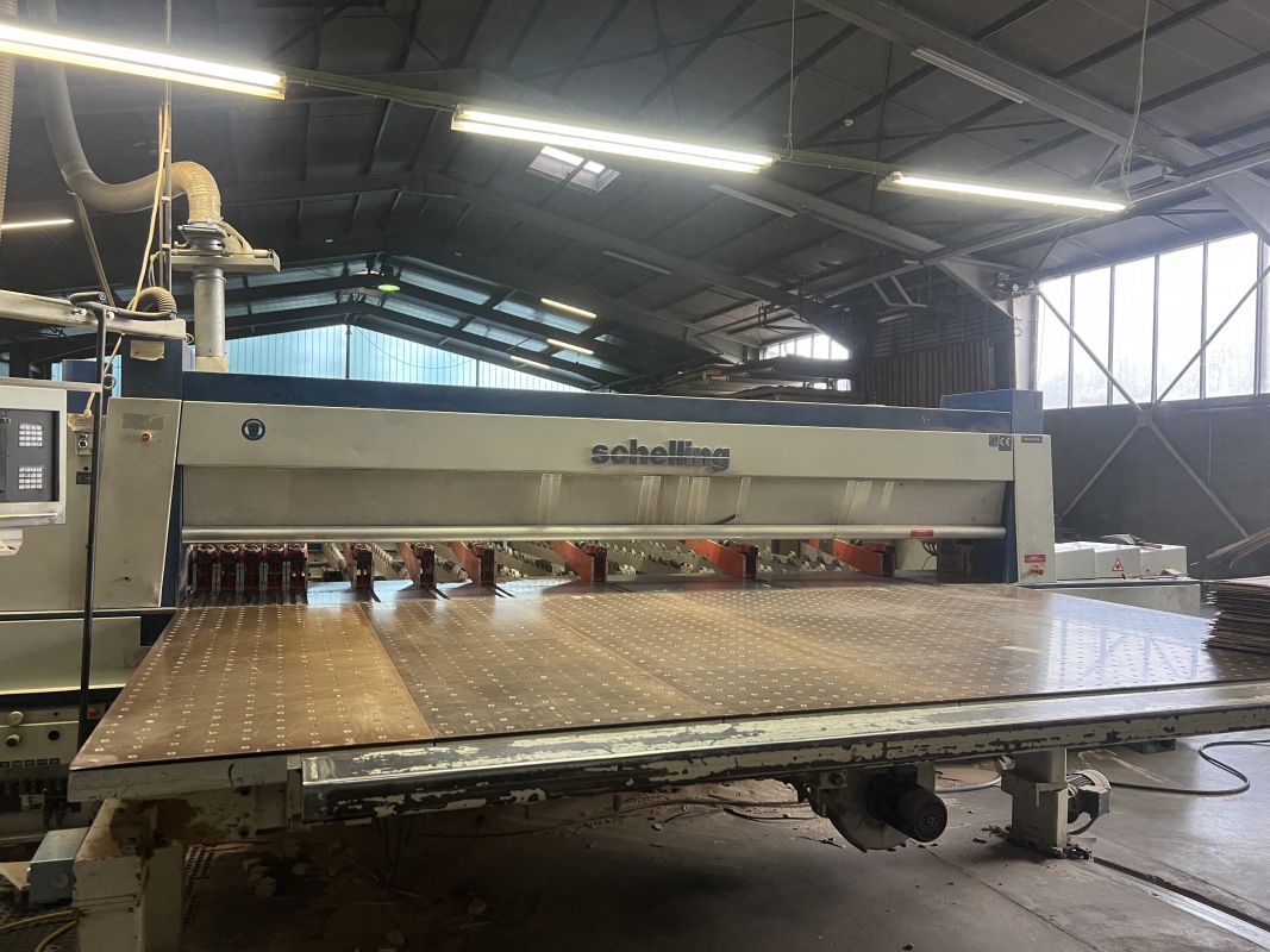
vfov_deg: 53.1
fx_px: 954
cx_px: 635
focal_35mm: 26
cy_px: 476
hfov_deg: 67.3
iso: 125
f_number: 1.5
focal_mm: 5.7
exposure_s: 1/50
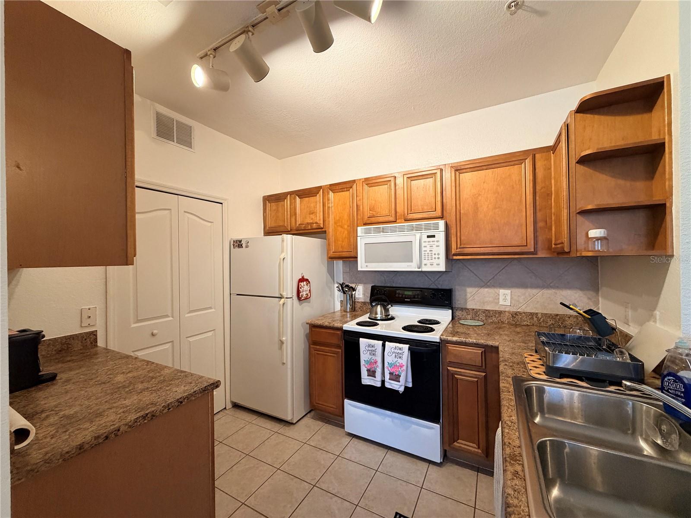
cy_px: 259
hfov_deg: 102.1
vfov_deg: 85.7
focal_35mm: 14
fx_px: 279
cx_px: 346
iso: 320
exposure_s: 1/60
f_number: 2.2
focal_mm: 2.22
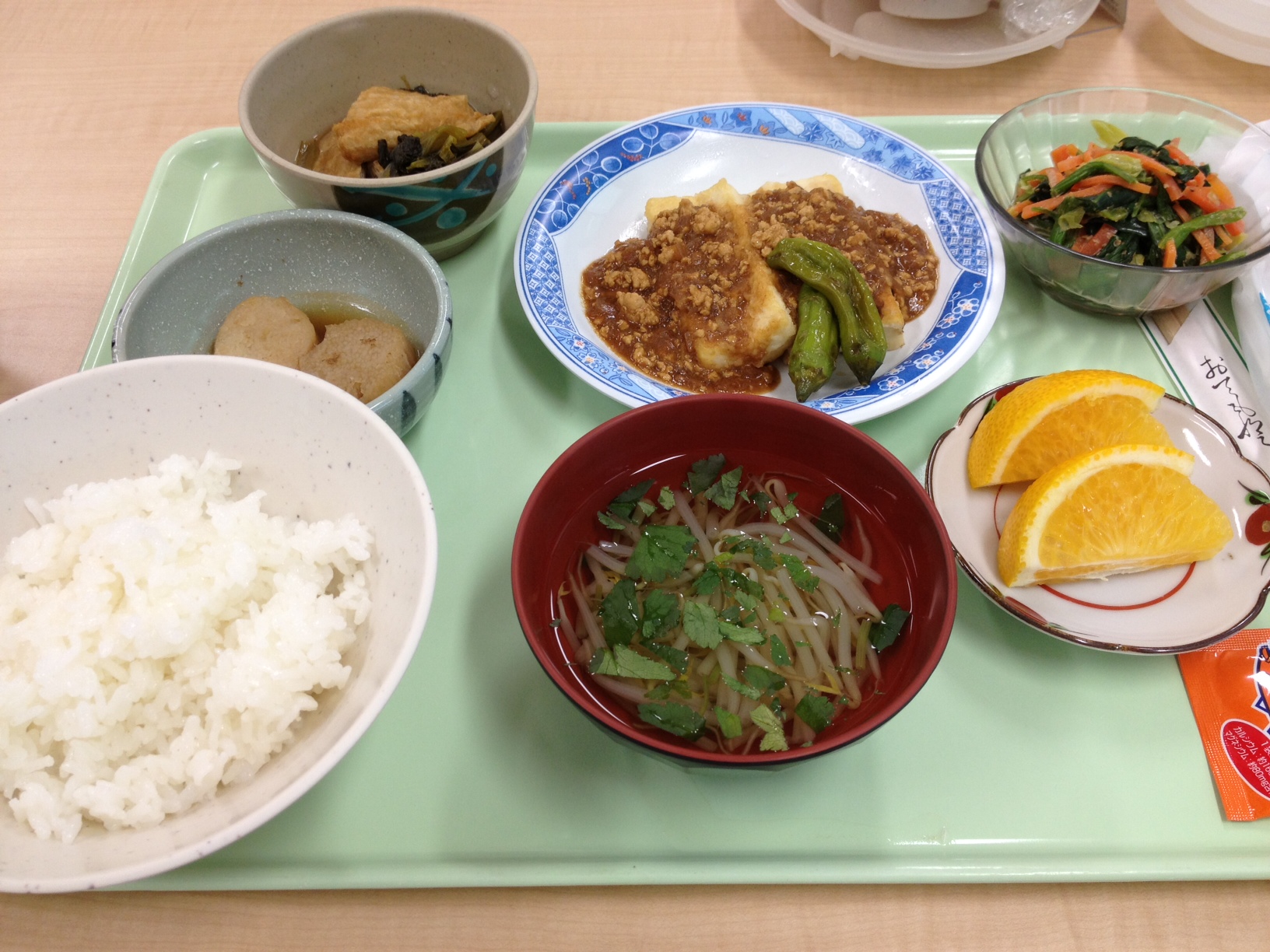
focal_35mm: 35
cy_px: 476
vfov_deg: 40.7
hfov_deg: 52.6
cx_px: 635
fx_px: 1284
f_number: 2.4
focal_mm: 4.28
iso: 64
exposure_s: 1/40
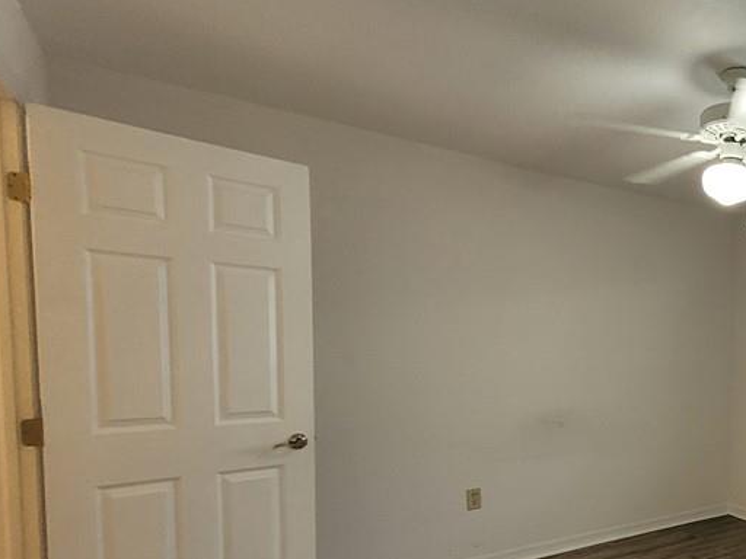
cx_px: 680
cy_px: 383
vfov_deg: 51.8
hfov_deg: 57.2
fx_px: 560
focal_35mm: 26
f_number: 2.2
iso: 200
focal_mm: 1.74
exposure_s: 1/60
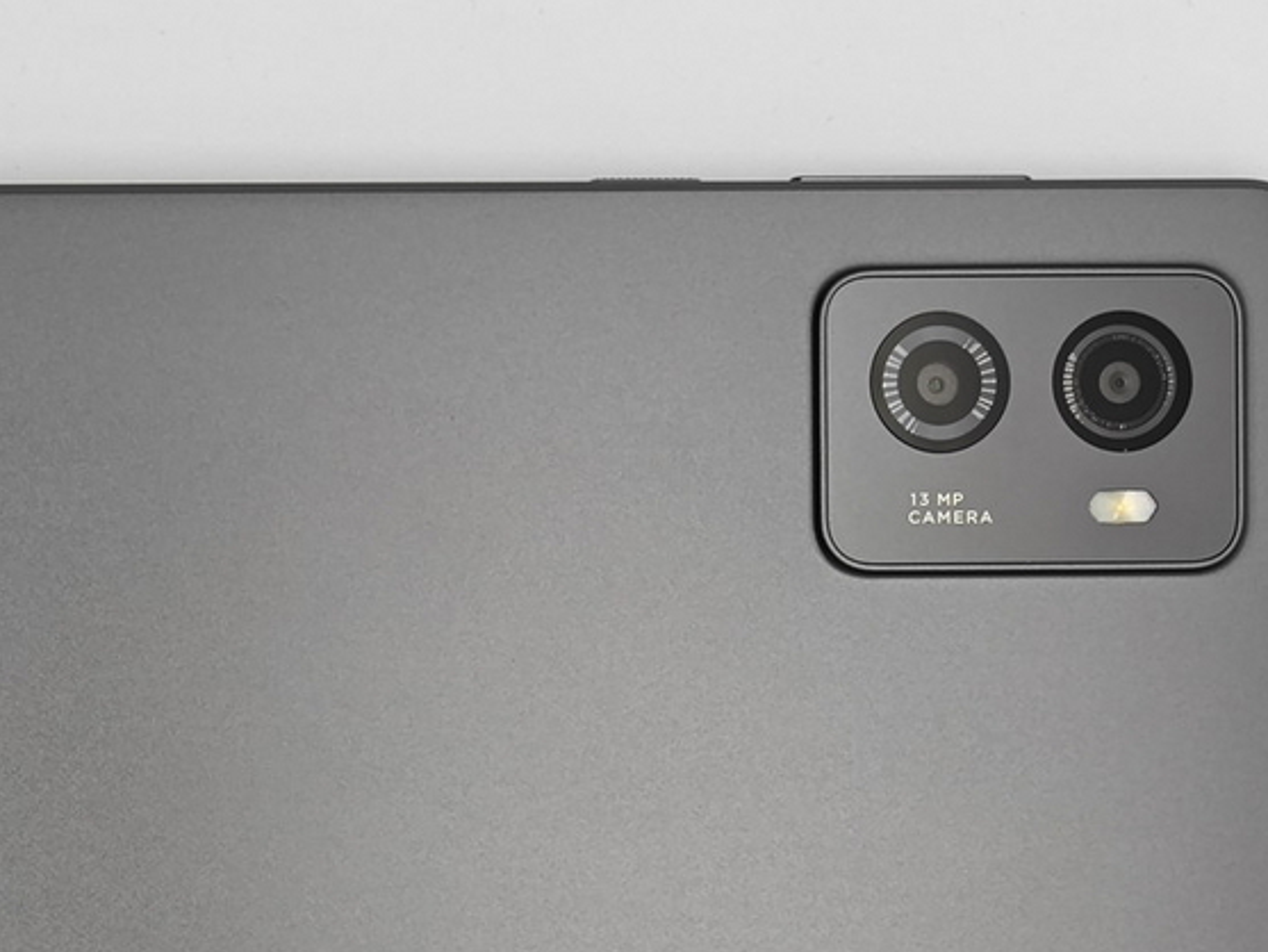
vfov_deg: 17.2
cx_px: 155
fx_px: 3078
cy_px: 909
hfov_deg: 22.8
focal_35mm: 84
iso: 250
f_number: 4
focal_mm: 8.7
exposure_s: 1/100
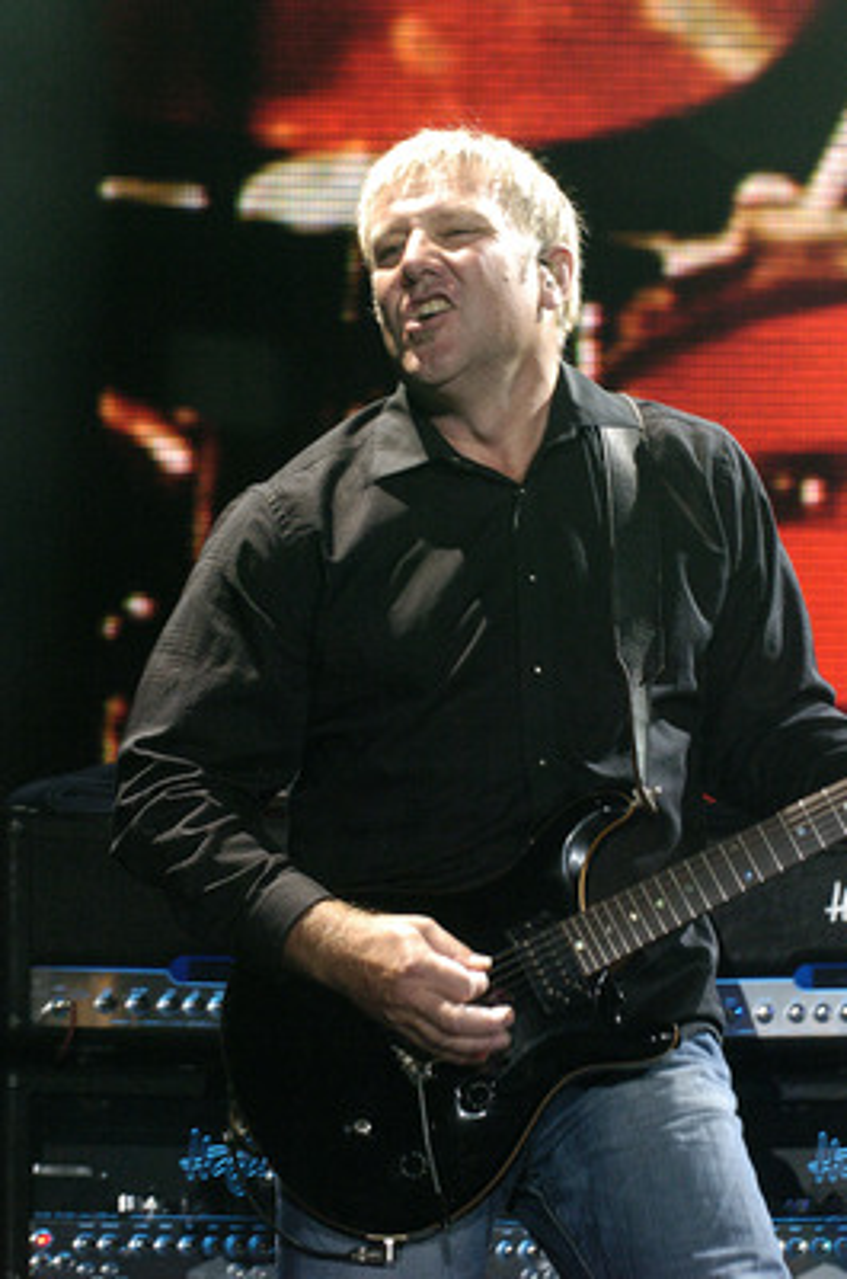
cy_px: 640
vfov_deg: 11.8
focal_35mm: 174
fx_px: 6167
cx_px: 424
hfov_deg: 7.9
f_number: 5.6
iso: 1000
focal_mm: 116
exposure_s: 1/125
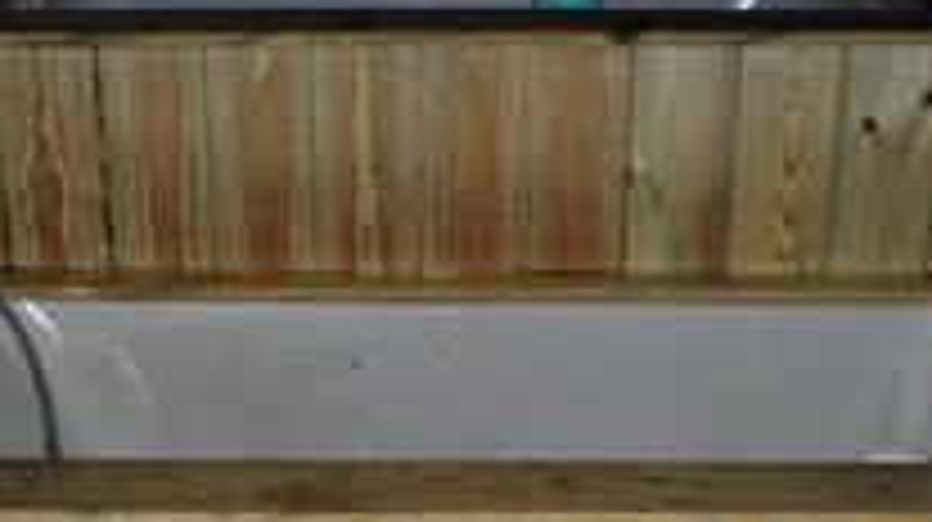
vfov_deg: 17.6
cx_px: 423
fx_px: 1679
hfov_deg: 31.0
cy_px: 356
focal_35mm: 68
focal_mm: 20
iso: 800
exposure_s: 1/60
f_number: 3.8
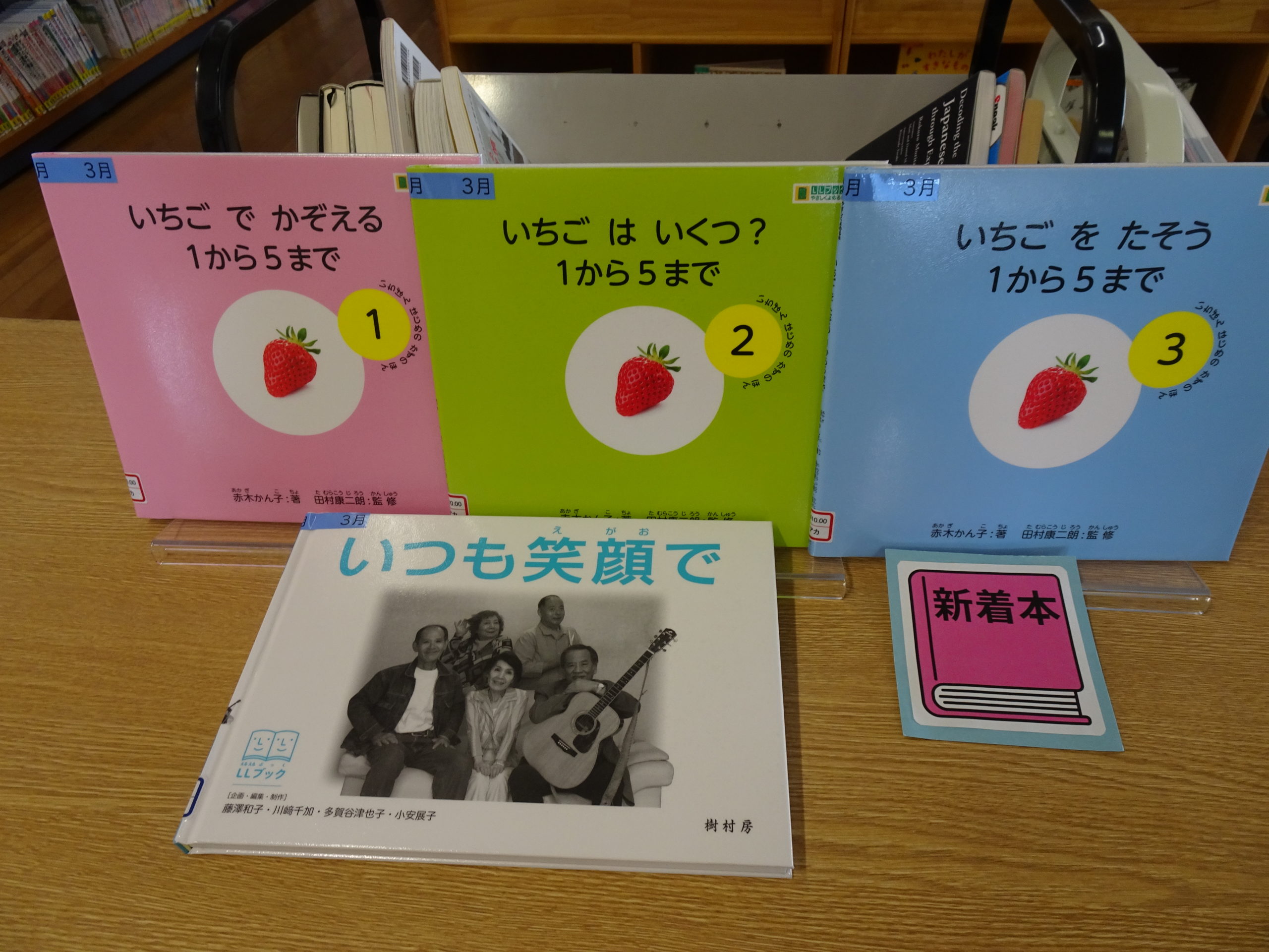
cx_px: 634
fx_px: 880
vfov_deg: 56.8
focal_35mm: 24
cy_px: 476
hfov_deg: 71.6
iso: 100
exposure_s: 1/30
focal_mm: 4.1
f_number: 3.5
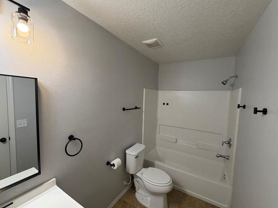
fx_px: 120
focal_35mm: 15
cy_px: 105
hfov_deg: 98.2
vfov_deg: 81.7
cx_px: 138
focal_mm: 2.22
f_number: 2.2
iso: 200
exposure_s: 1/60
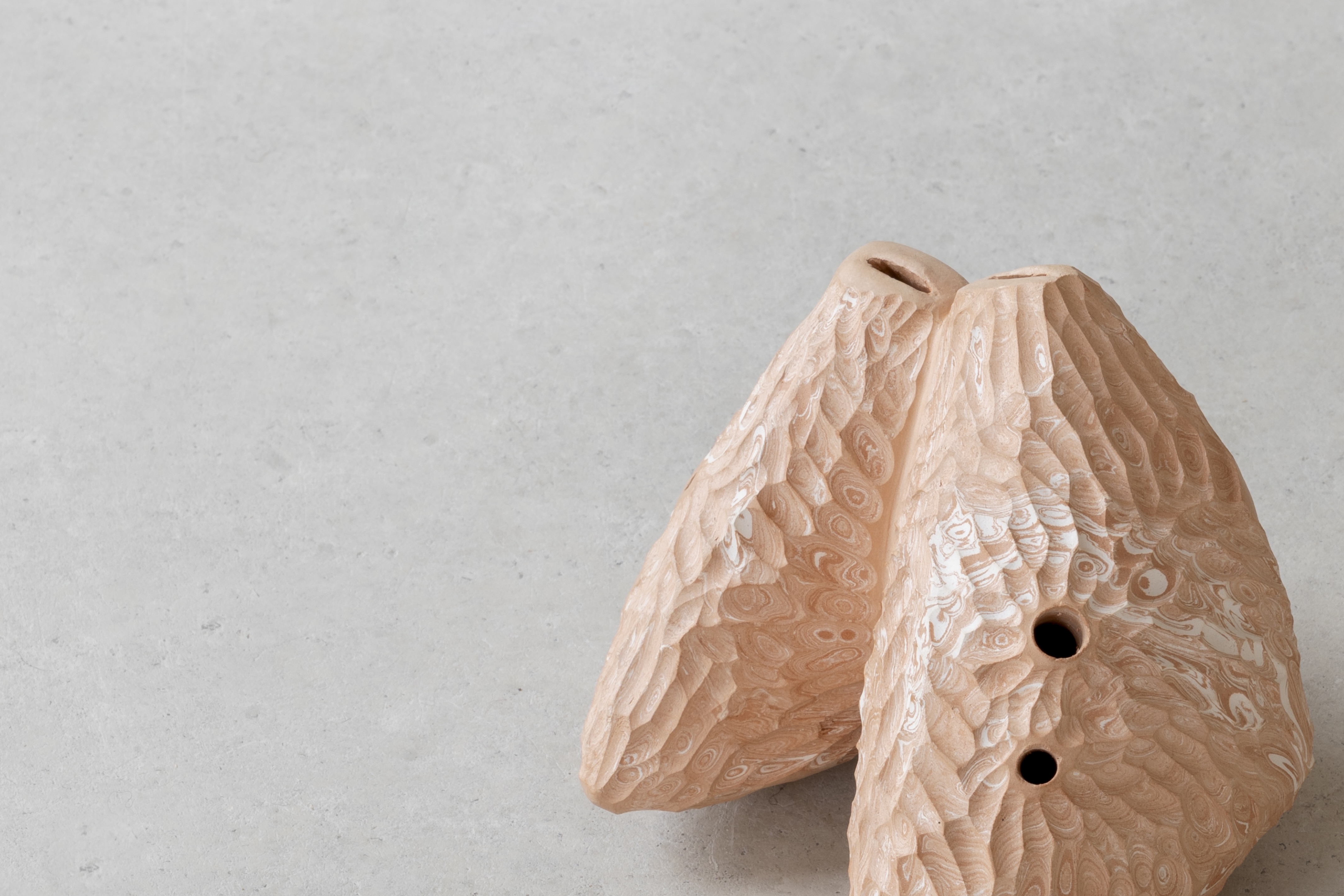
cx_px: 960
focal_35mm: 121
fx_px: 4517
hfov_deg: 16.9
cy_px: 657
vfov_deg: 11.3
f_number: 16
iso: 64
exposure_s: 1/1.67
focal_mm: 70
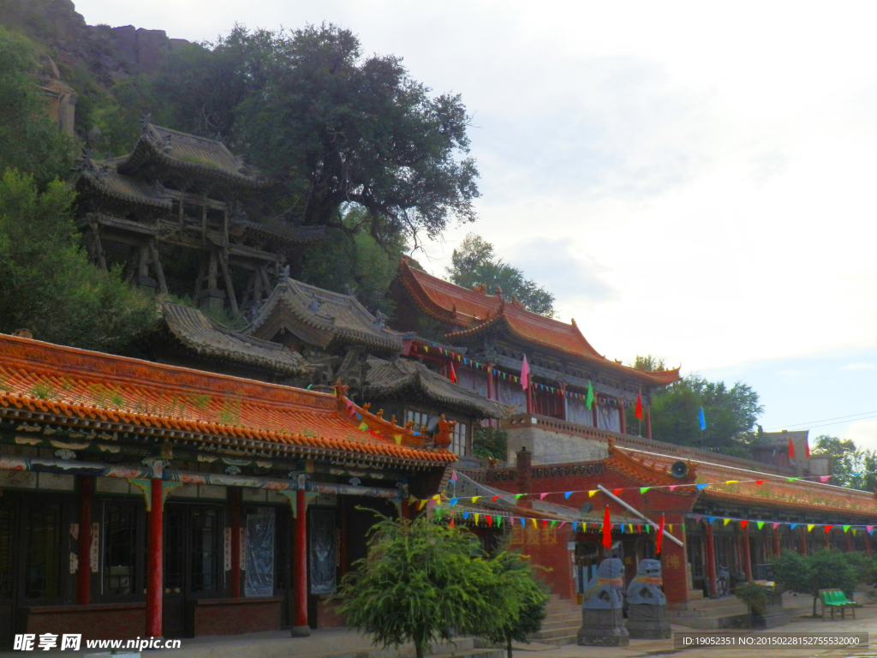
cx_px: 438
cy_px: 329
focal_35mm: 47
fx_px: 1191
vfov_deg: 30.9
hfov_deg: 40.4
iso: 100
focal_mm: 8.44
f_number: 3.7
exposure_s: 1/640
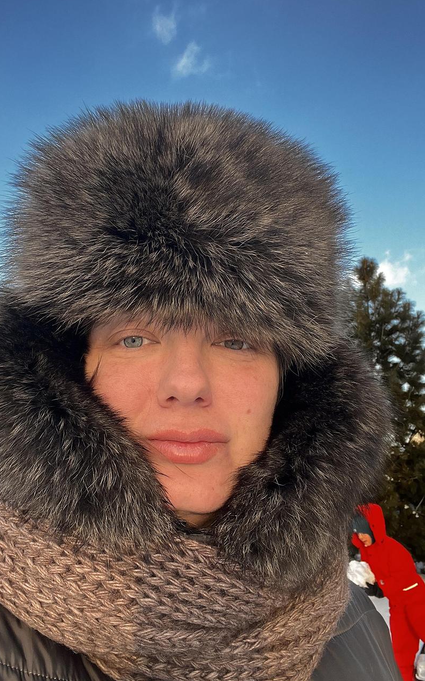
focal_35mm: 32
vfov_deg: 59.7
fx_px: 593
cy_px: 339
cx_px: 186
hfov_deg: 39.4
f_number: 2.2
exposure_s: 1/121
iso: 40
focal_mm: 2.71
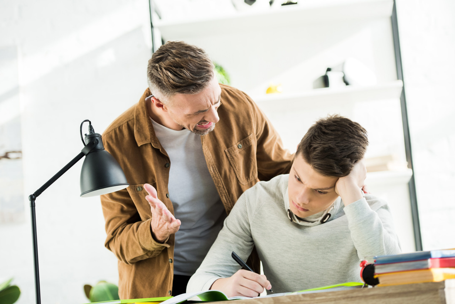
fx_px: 1264
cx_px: 228
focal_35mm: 100
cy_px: 152
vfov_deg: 13.7
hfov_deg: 20.4
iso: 640
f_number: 3.2
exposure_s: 1/500
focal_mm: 100
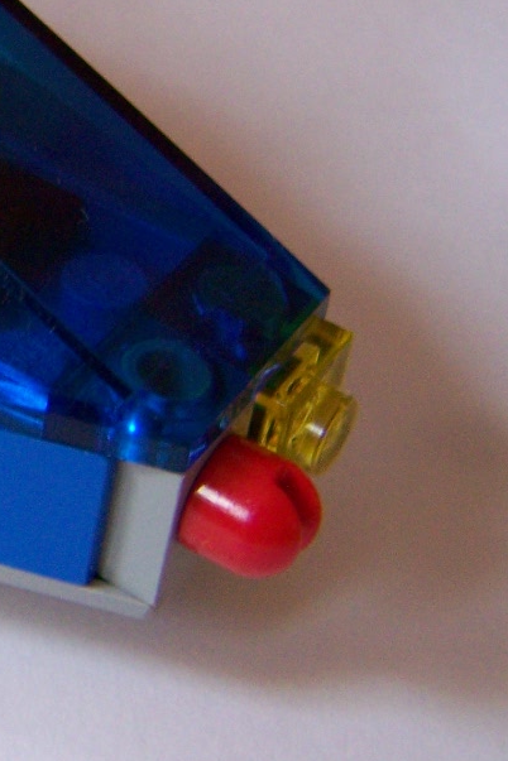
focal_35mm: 98
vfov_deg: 20.5
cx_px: -335
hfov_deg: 12.9
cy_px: 130
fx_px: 2074
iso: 160
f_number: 2.8
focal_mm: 6.3
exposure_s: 1/13
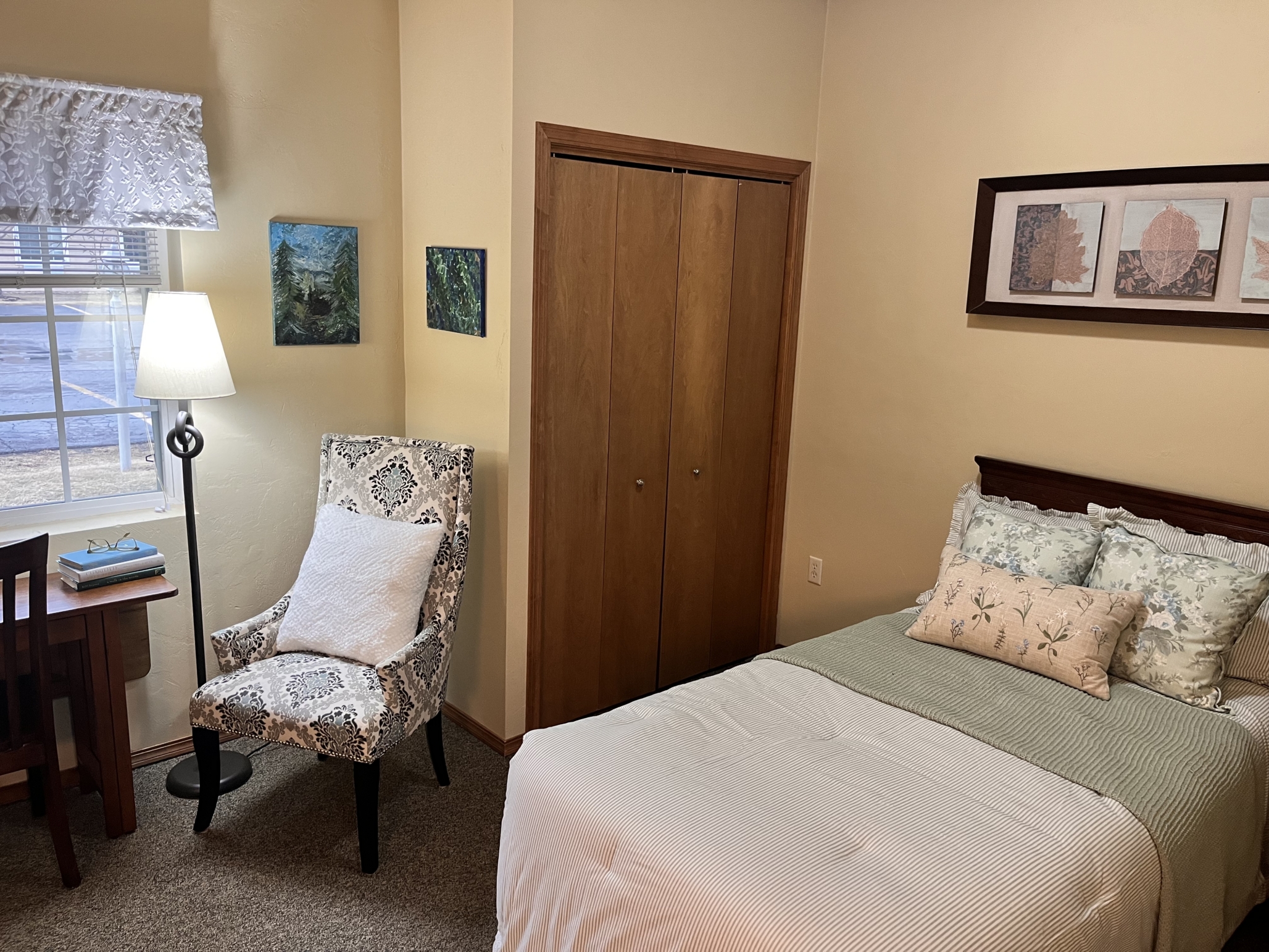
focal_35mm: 26
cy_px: 476
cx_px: 634
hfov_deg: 67.3
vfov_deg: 53.1
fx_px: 953
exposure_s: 1/60
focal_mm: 5.1
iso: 200
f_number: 1.6
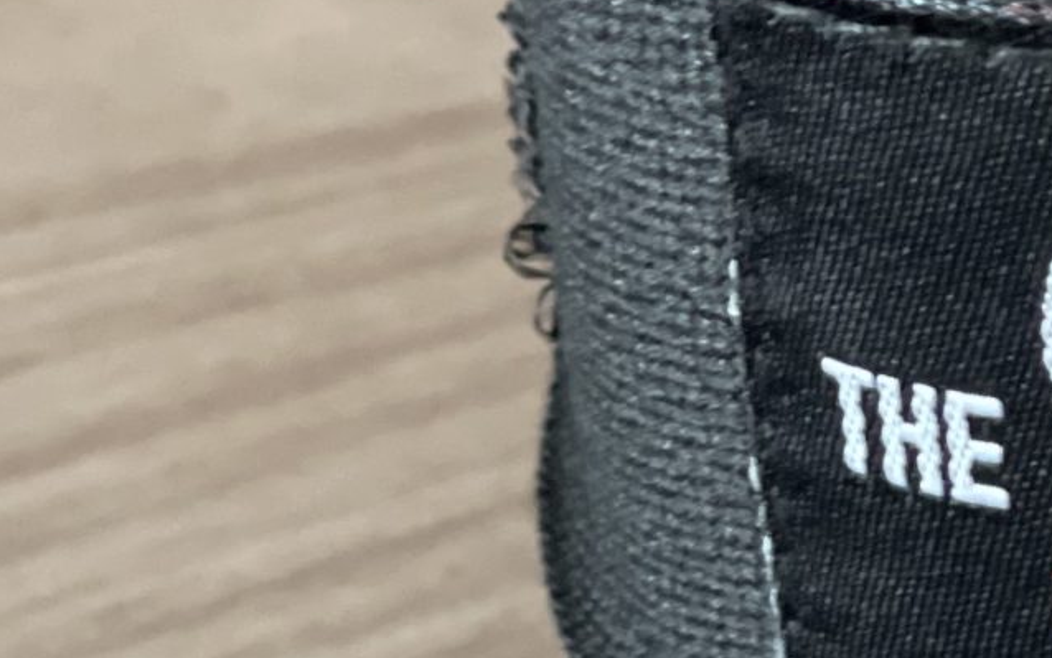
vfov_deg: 4.8
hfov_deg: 7.6
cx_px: 1497
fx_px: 7800
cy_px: 691
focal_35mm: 272
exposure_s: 1/24
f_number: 2.2
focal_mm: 7.5
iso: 400
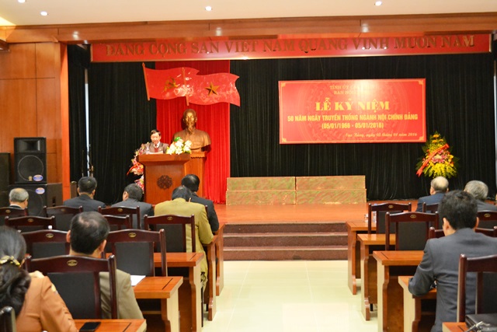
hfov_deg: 43.6
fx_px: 621
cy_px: 166
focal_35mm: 45
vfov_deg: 29.9
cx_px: 248
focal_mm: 30
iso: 3200
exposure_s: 1/60
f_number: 4.5
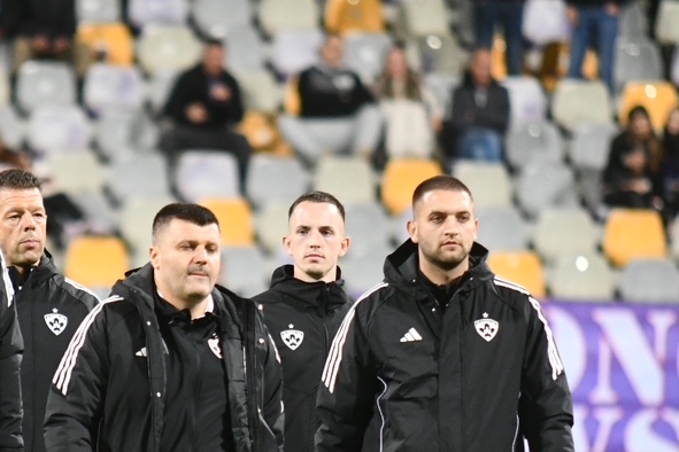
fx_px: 12259
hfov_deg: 3.2
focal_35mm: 650
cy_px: 367
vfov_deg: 2.1
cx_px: 180
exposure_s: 1/500
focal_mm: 200
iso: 2200
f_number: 2.8
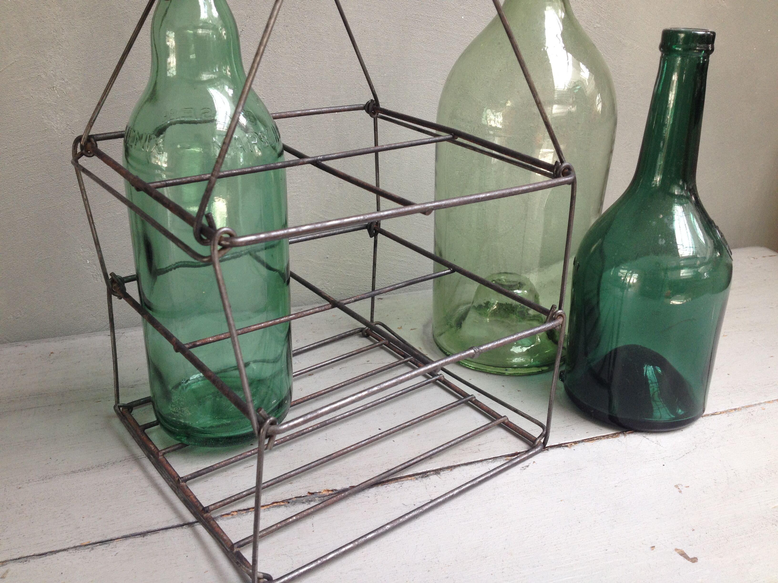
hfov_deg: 52.6
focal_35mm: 35
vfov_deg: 40.7
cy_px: 292
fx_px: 787
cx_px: 389
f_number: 2.4
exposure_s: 1/60
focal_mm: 4.28
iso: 64
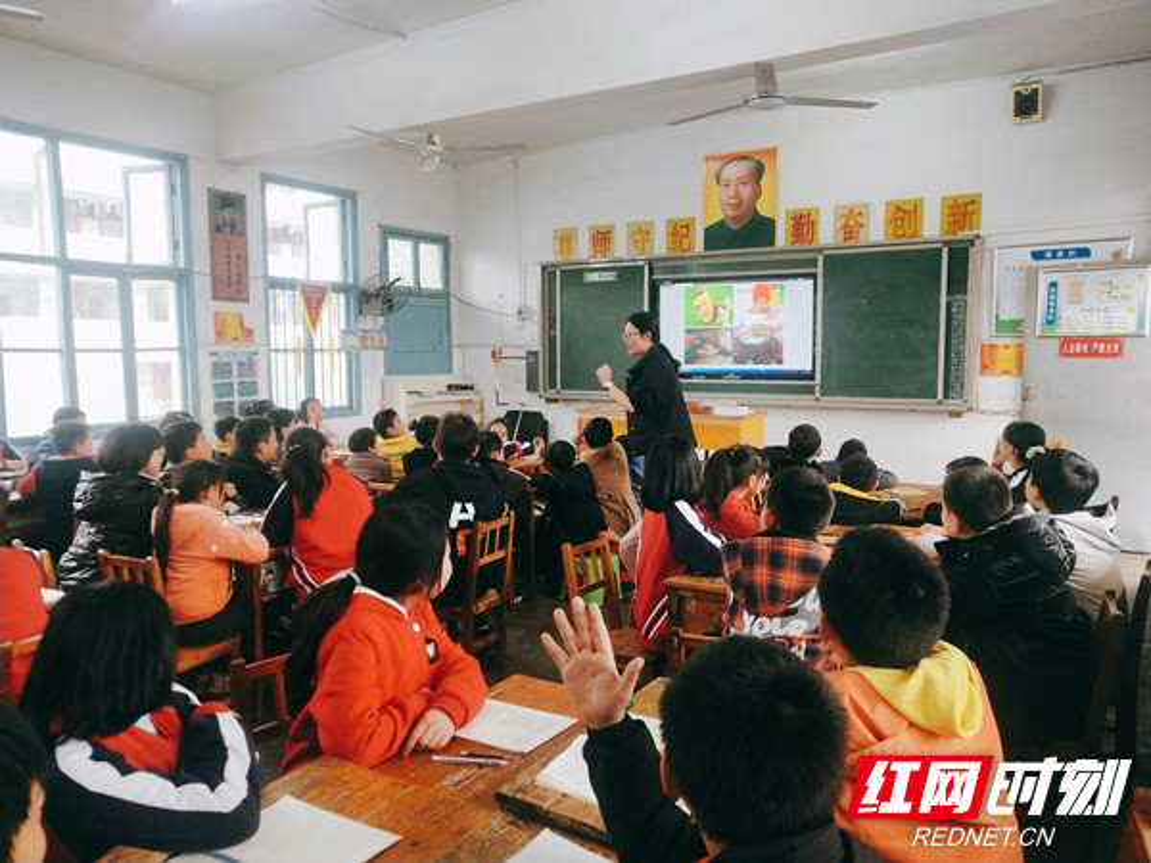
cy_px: 432
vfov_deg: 46.8
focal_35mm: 30
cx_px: 576
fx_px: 998
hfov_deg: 60.0
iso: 193
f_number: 1.8
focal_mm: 3.95
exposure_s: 1/50
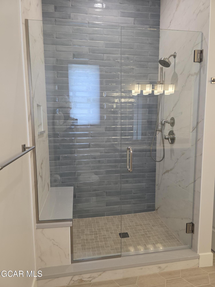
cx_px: 108
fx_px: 190
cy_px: 144
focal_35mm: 23
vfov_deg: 73.9
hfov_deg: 58.9
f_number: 1.7
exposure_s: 1/120
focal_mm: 6.3
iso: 250
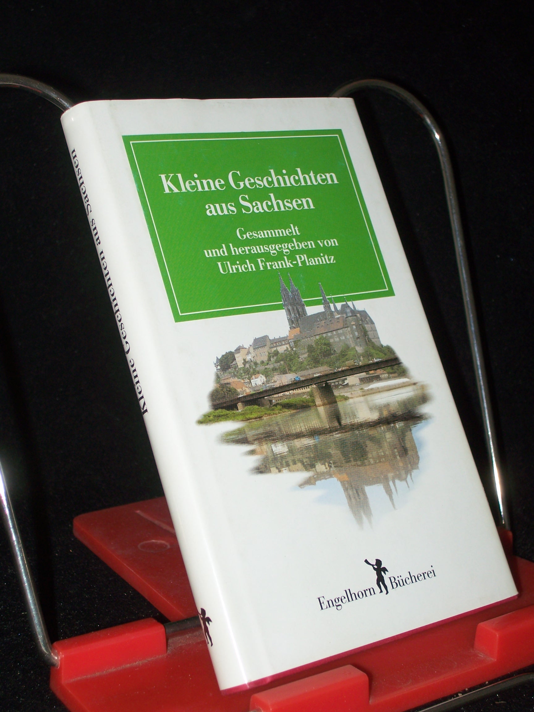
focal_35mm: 66
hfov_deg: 22.3
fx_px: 1358
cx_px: 267
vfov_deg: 29.4
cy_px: 356
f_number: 3.6
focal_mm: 11
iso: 80
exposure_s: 1/80
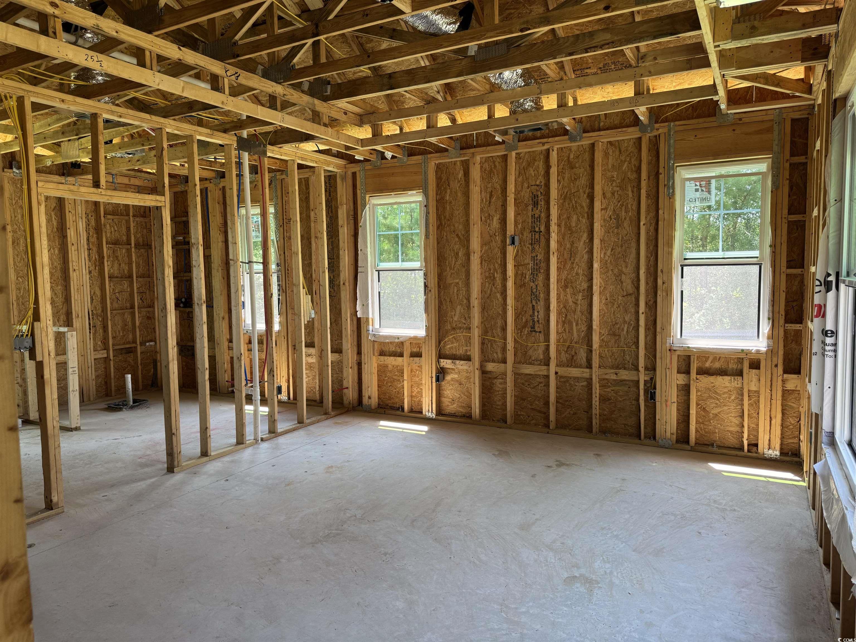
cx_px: 428
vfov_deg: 56.8
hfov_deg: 71.6
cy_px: 321
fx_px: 593
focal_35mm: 24
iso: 125
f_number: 1.78
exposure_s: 1/121
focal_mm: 6.76
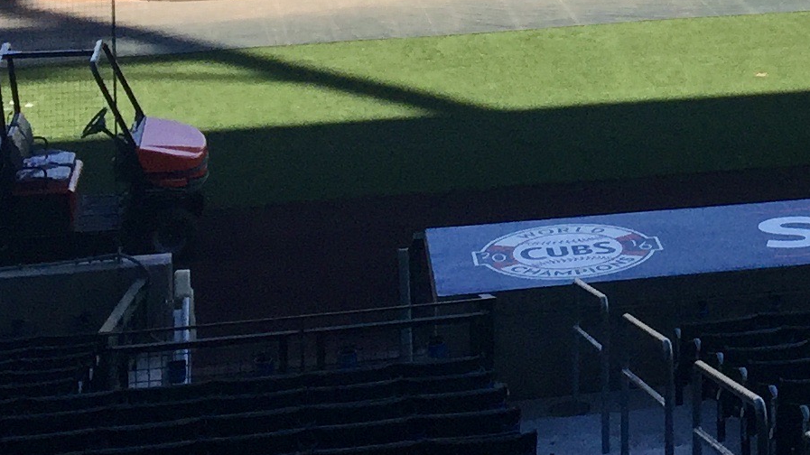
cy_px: -330
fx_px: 2469
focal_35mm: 115
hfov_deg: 17.7
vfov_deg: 10.0
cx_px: 981
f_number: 2.2
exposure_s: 1/1582
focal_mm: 4.15
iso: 32
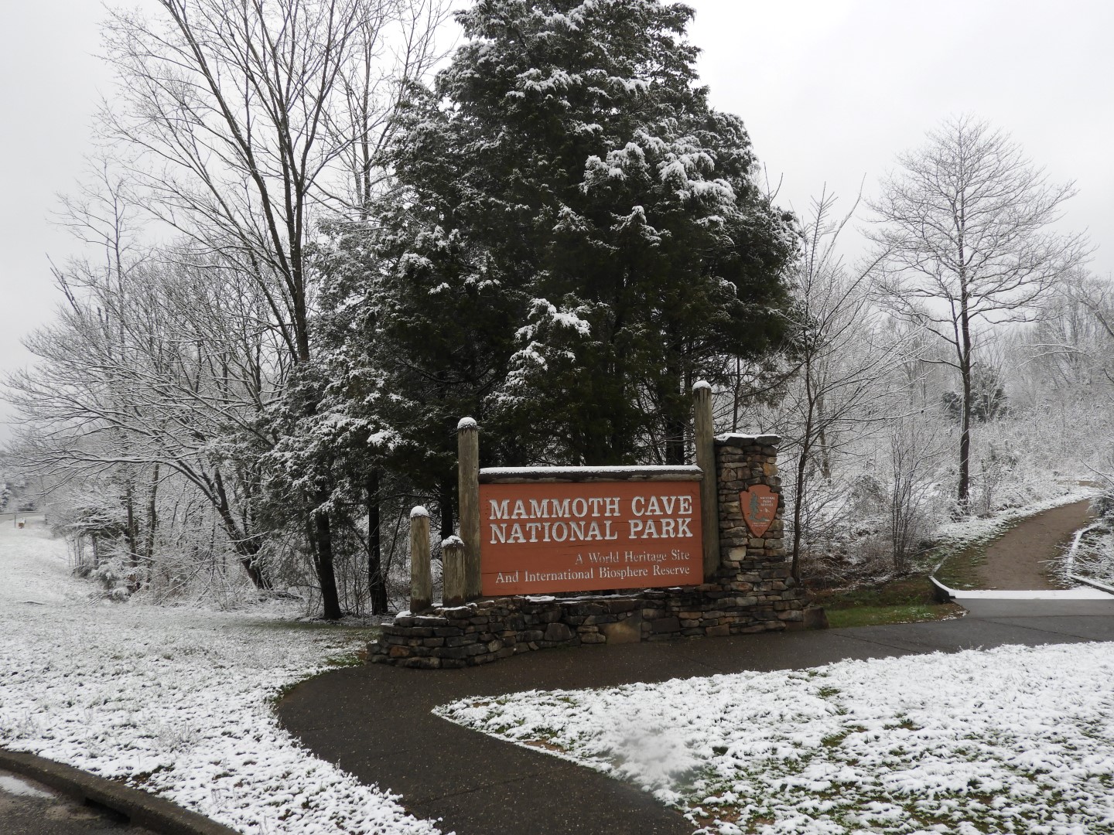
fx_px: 965
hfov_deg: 60.0
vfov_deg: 46.8
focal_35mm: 30
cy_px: 418
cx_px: 557
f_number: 3.5
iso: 100
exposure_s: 1/400
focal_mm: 5.4
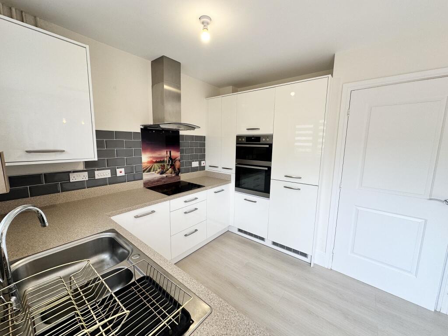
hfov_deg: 102.1
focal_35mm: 14
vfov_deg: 85.7
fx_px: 181
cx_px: 224
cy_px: 168
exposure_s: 1/100
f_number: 2.2
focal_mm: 2.22
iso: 80
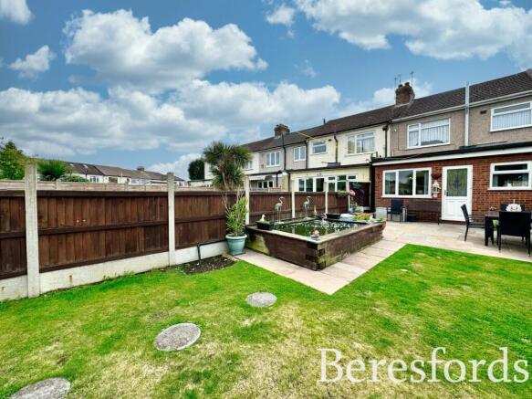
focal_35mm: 14
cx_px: 266
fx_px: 215
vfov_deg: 85.7
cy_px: 200
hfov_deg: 102.1
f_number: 2.2
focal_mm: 2.22
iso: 50
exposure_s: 1/640
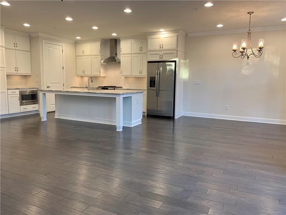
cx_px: 143
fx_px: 215
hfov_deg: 67.3
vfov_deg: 53.1
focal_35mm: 26
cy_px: 108
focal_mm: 4.25
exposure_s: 1/60
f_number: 1.8
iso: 80
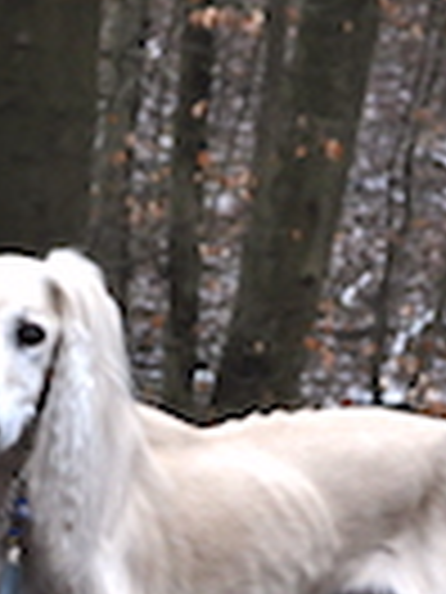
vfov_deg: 7.0
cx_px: 189
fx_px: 4862
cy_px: 572
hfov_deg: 5.3
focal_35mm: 283
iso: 800
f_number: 5.6
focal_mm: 52
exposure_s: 1/400
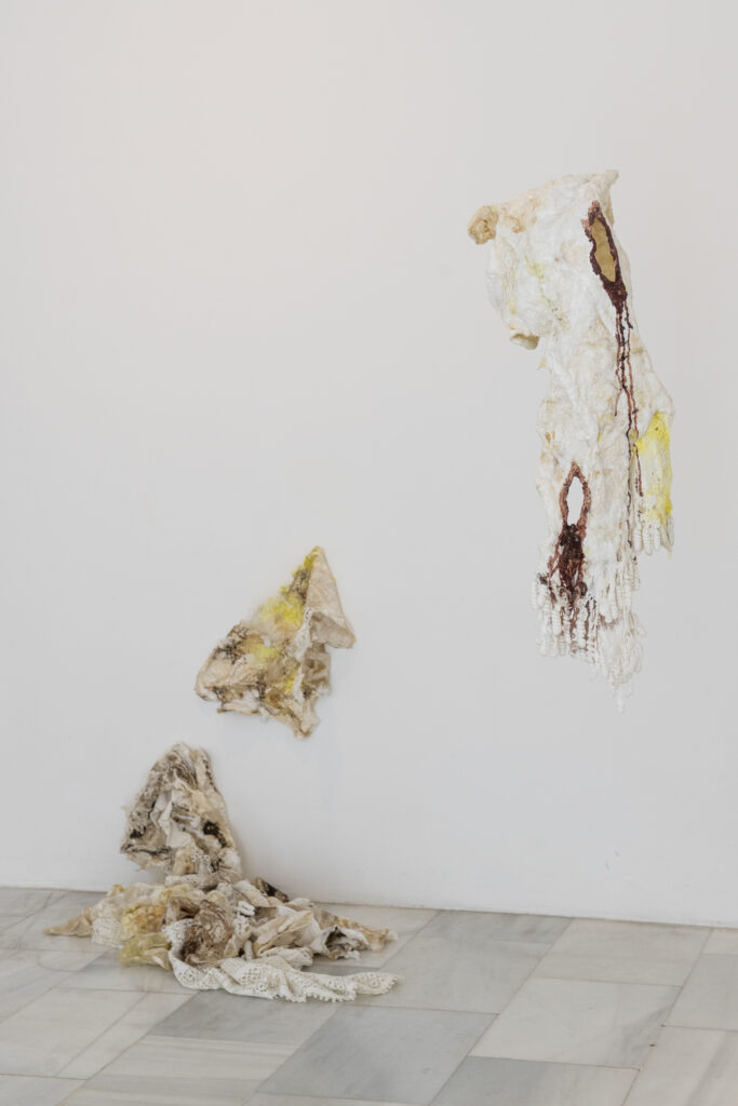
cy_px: 553
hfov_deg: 26.0
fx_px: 1598
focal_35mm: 52
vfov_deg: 38.2
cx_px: 369
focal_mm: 52
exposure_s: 1/125
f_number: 6.3
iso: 320
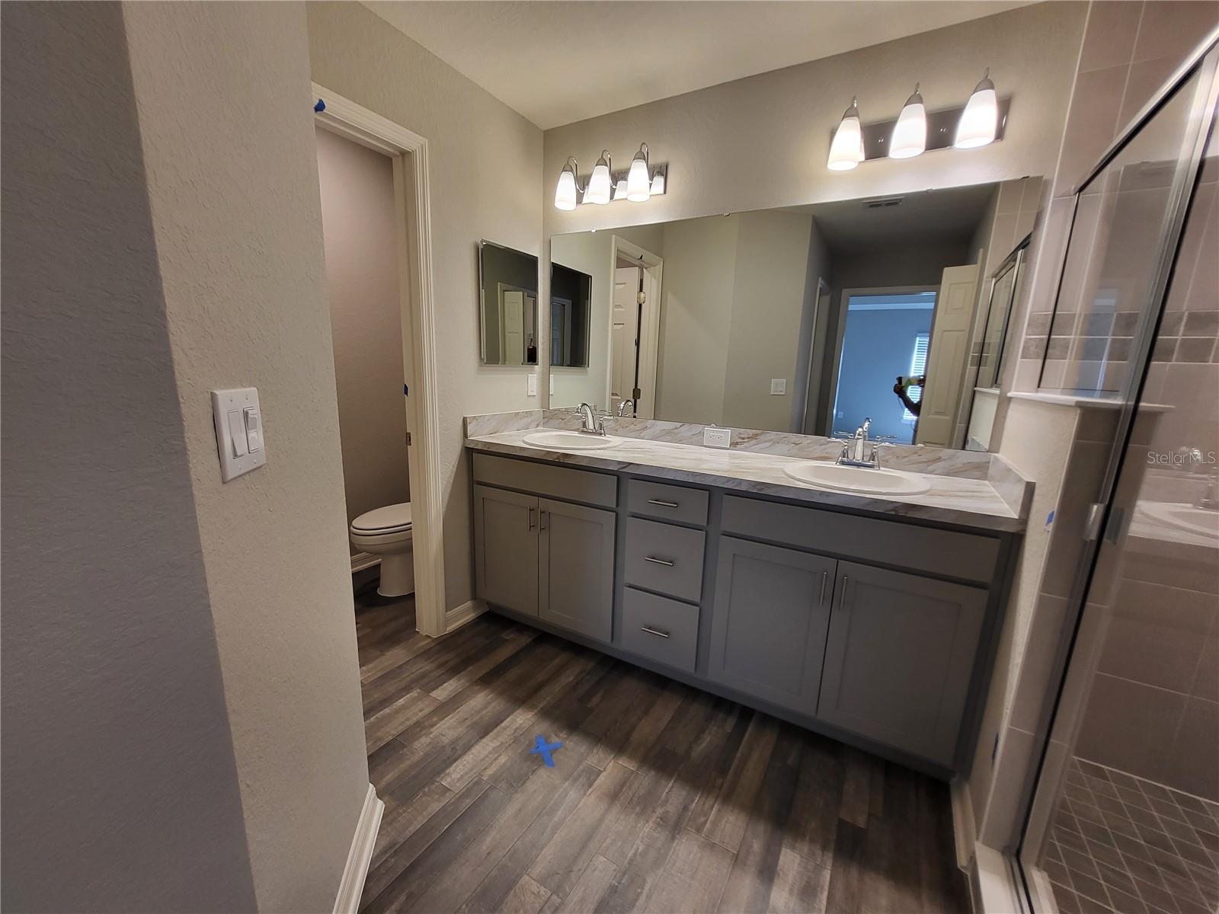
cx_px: 610
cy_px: 457
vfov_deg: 89.9
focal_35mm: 13
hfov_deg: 106.2
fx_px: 458
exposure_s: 1/60
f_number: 2.2
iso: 100
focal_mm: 1.74
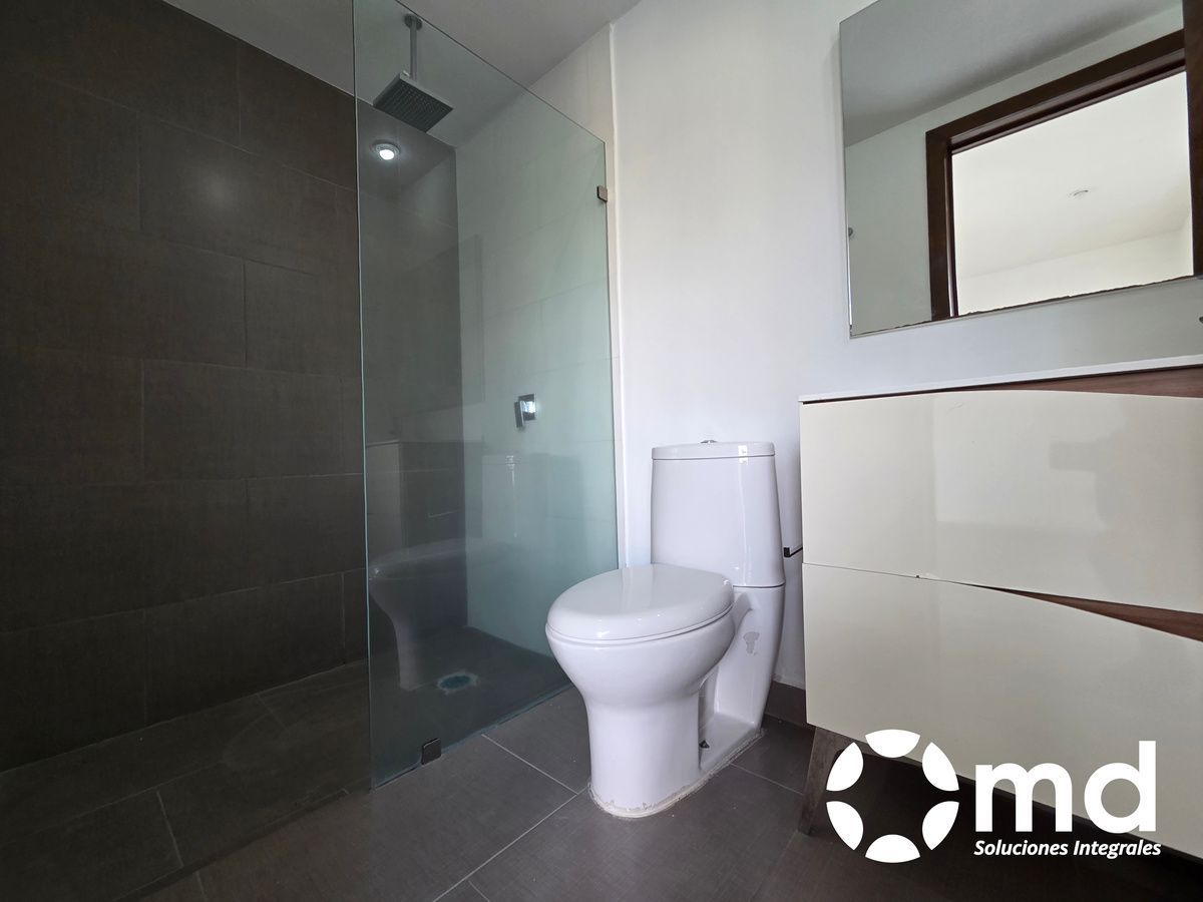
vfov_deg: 89.9
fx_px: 452
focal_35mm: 13
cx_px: 602
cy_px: 451
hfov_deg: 106.2
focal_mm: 2.2
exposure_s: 1/60
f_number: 2.2
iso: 160
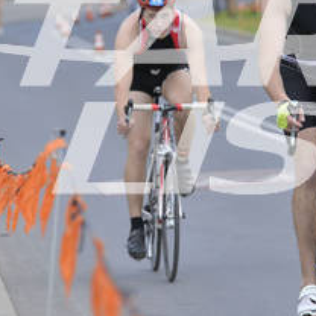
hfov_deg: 4.8
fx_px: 3780
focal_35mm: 366
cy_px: 75
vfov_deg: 4.8
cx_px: 275
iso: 400
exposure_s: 1/2500
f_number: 4
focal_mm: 140
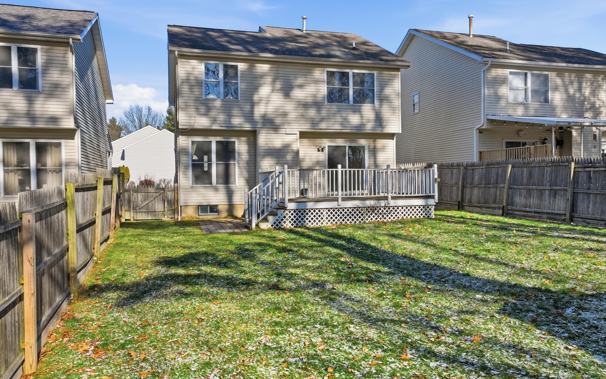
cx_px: 318
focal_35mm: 28
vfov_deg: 44.5
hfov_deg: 66.4
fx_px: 462
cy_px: 193
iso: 140
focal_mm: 12.3
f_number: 2.8
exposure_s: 1/3200
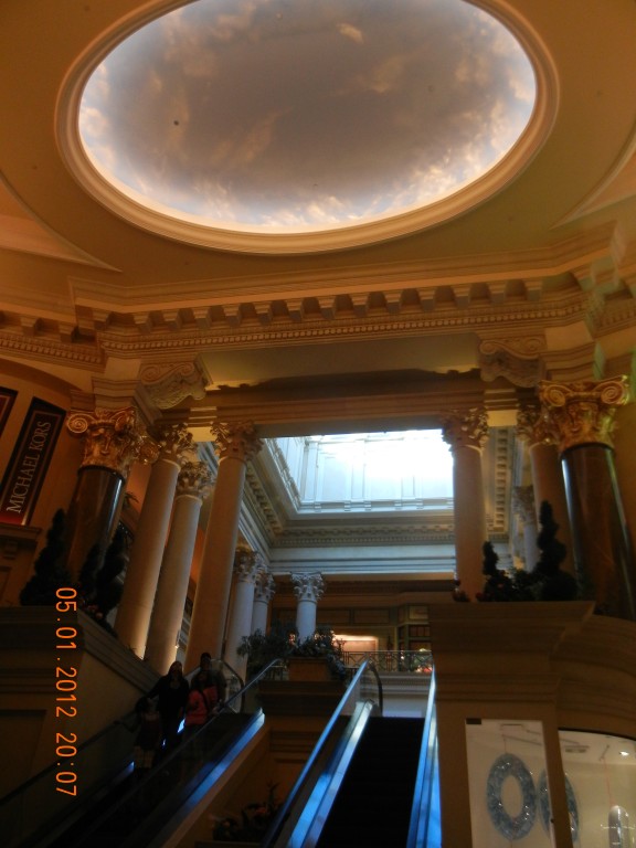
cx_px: 318
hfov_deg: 46.8
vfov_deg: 60.0
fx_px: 735
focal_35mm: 30
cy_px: 424
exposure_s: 1/48.5
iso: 400
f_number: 3.5
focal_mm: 5.4
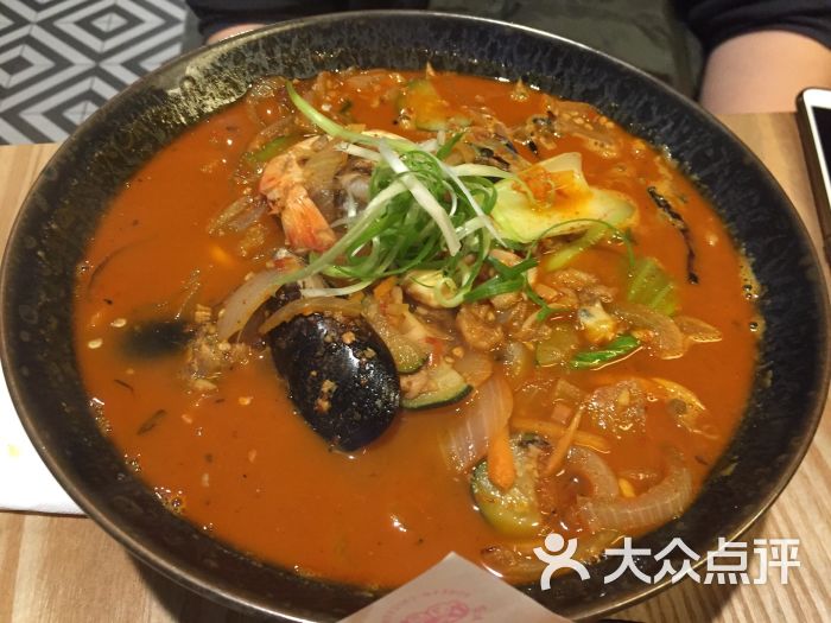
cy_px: 312
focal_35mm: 29
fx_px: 696
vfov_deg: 48.2
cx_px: 416
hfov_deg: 61.7
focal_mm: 4.15
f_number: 2.2
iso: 320
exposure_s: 1/33
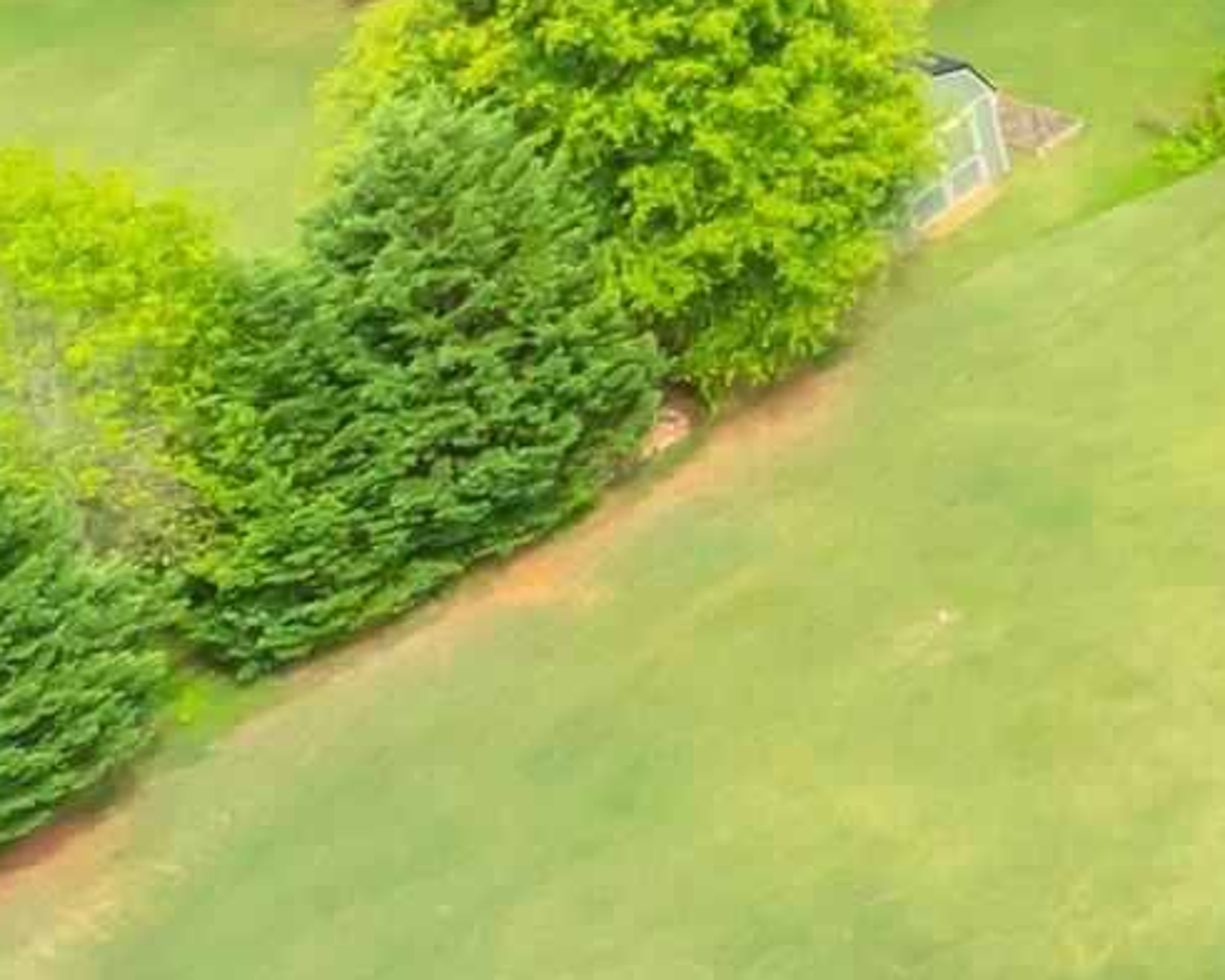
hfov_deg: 14.1
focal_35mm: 105
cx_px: 2734
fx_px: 3808
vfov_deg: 13.2
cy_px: -809
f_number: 2.8
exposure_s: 1/80
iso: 100
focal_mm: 8.38
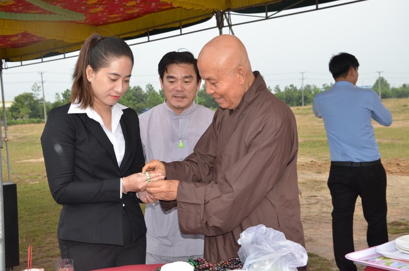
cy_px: 136
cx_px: 204
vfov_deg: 23.7
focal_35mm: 57
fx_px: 646
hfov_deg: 35.1
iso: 640
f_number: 10
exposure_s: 1/250
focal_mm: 38
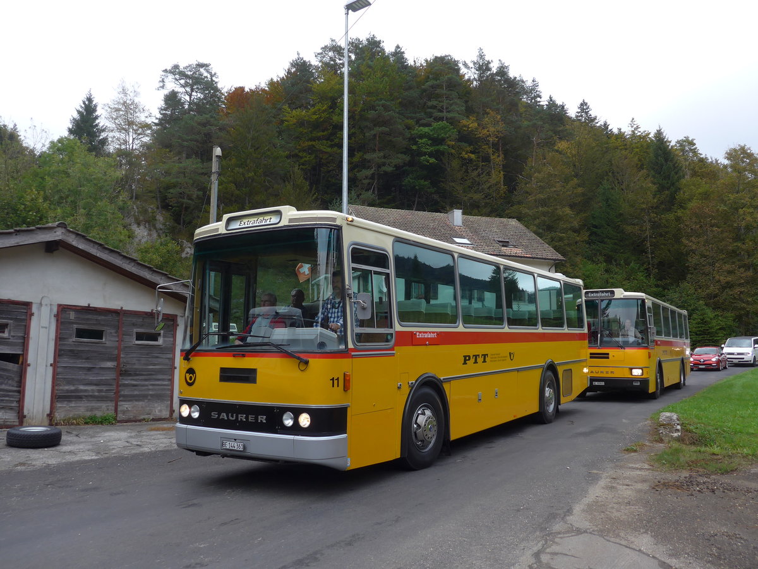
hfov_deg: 61.7
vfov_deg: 48.2
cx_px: 379
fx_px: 635
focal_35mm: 29
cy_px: 284
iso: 80
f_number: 2.8
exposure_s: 1/250
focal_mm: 6
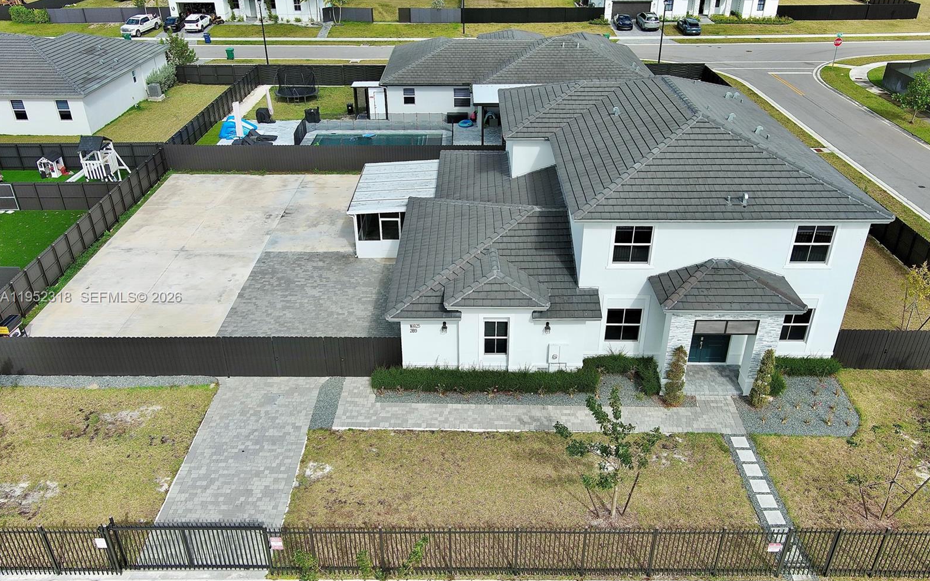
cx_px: 470
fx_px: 760
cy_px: 298
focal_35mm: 30
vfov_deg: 41.8
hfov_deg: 62.9
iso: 101
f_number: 2.8
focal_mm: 10.57
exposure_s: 1/1377
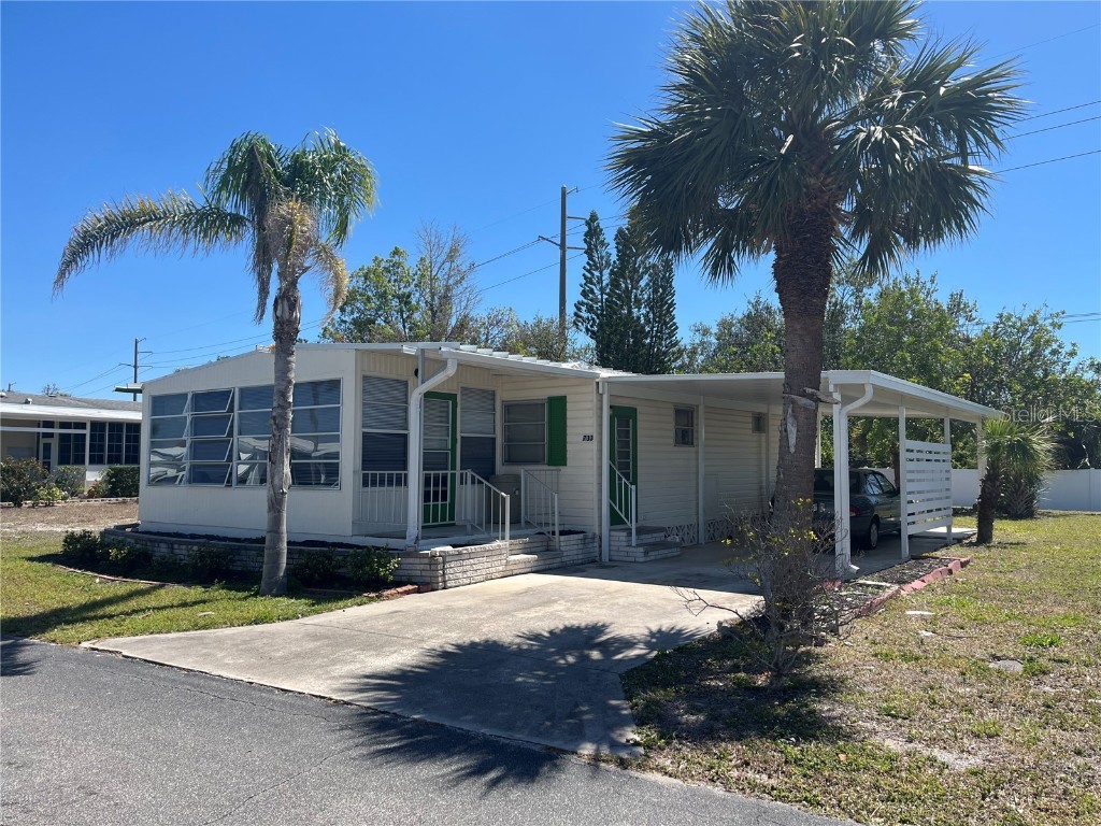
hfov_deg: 67.3
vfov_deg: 53.1
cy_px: 413
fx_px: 827
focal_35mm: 26
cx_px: 550
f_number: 1.6
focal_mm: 5.1
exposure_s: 1/3049
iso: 50
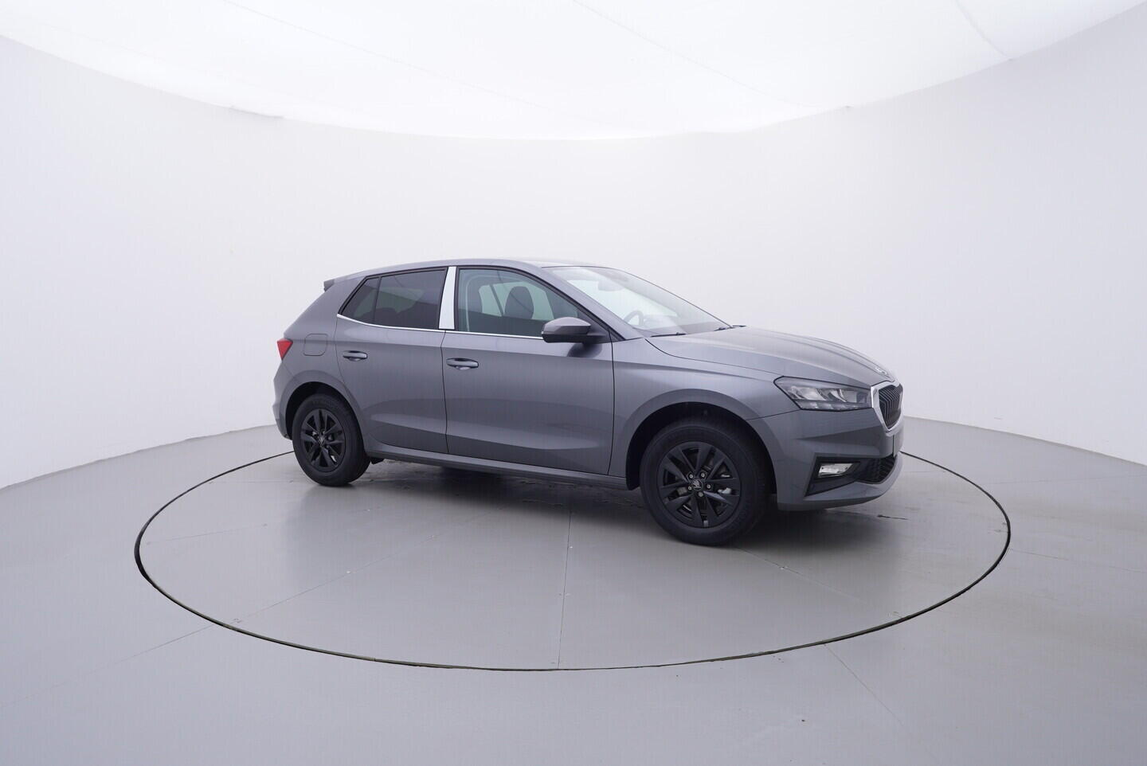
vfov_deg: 56.2
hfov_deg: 77.3
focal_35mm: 22
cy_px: 383
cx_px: 574
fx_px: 717
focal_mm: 15
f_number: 5
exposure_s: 1/80
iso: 200
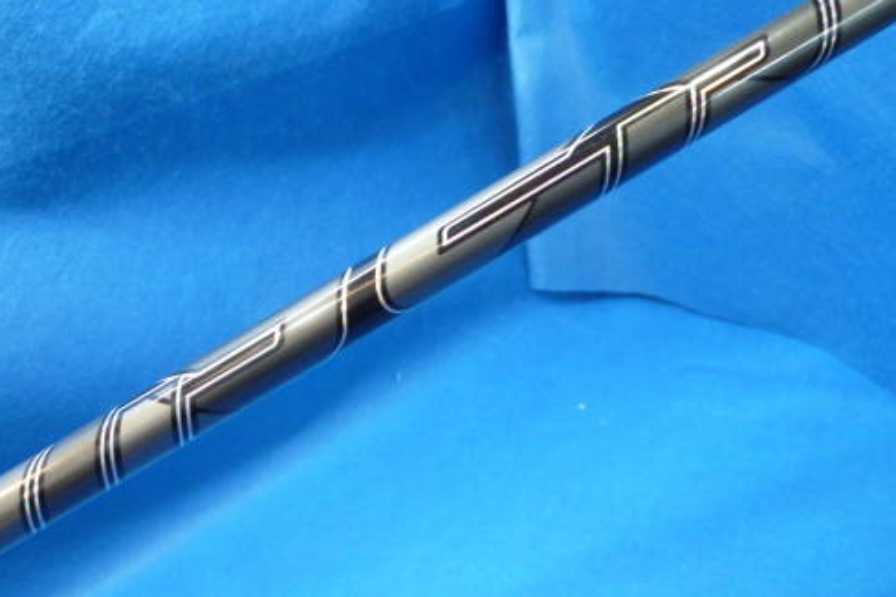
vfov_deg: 38.9
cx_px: 376
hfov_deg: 55.5
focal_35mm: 34
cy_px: 300
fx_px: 846
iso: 320
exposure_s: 1/30
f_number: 2.8
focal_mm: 4.5
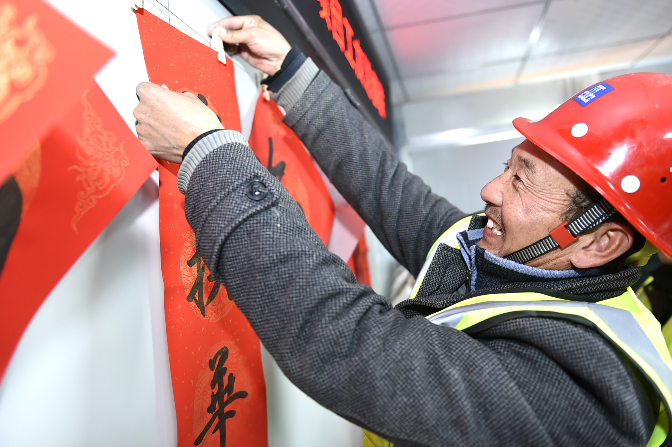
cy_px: 224
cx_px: 336
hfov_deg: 67.4
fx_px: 504
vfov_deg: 47.9
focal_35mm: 27
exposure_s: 1/60
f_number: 2.8
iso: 800
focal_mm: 27
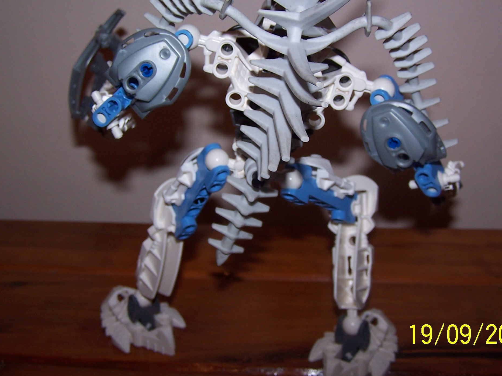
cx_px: 261
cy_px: 160
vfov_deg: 30.8
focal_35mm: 47
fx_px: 682
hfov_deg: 40.4
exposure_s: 1/60
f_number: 2.8
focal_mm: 6.3
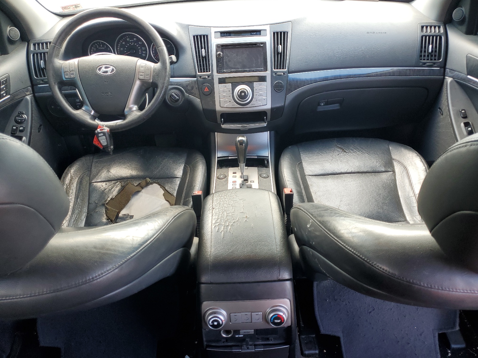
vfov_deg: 53.1
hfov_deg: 67.3
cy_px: 179
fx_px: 359
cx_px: 239
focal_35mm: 26
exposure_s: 1/50
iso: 53
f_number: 1.5
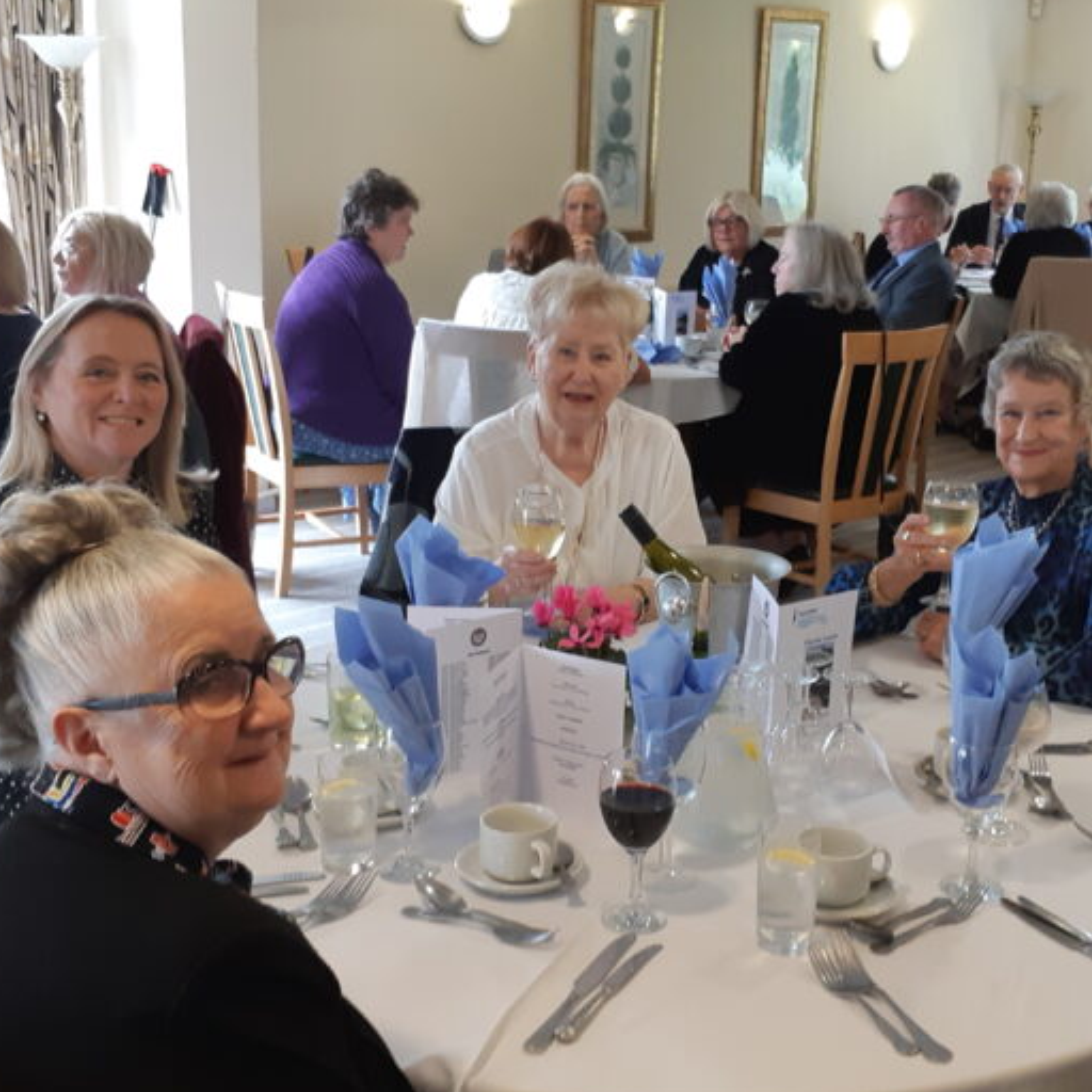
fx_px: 1642
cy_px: 540
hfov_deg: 36.7
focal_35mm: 46
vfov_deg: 36.8
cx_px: 651
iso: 125
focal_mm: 3.93
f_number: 1.7
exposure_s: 1/50
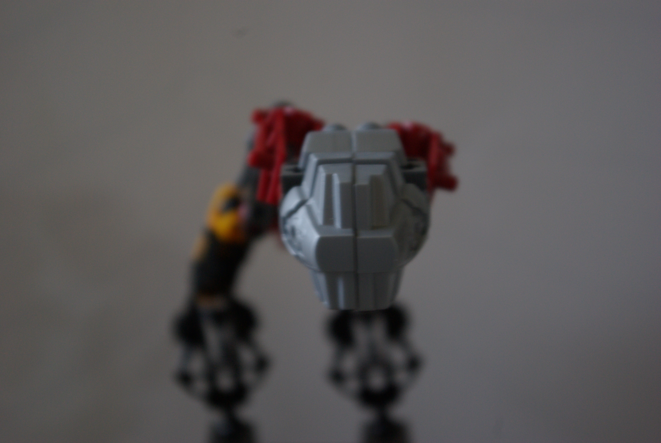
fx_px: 1517
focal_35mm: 82
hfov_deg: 24.6
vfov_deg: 16.6
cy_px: 222
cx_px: 330
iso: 400
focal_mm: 55
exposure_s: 1/45
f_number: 5.6
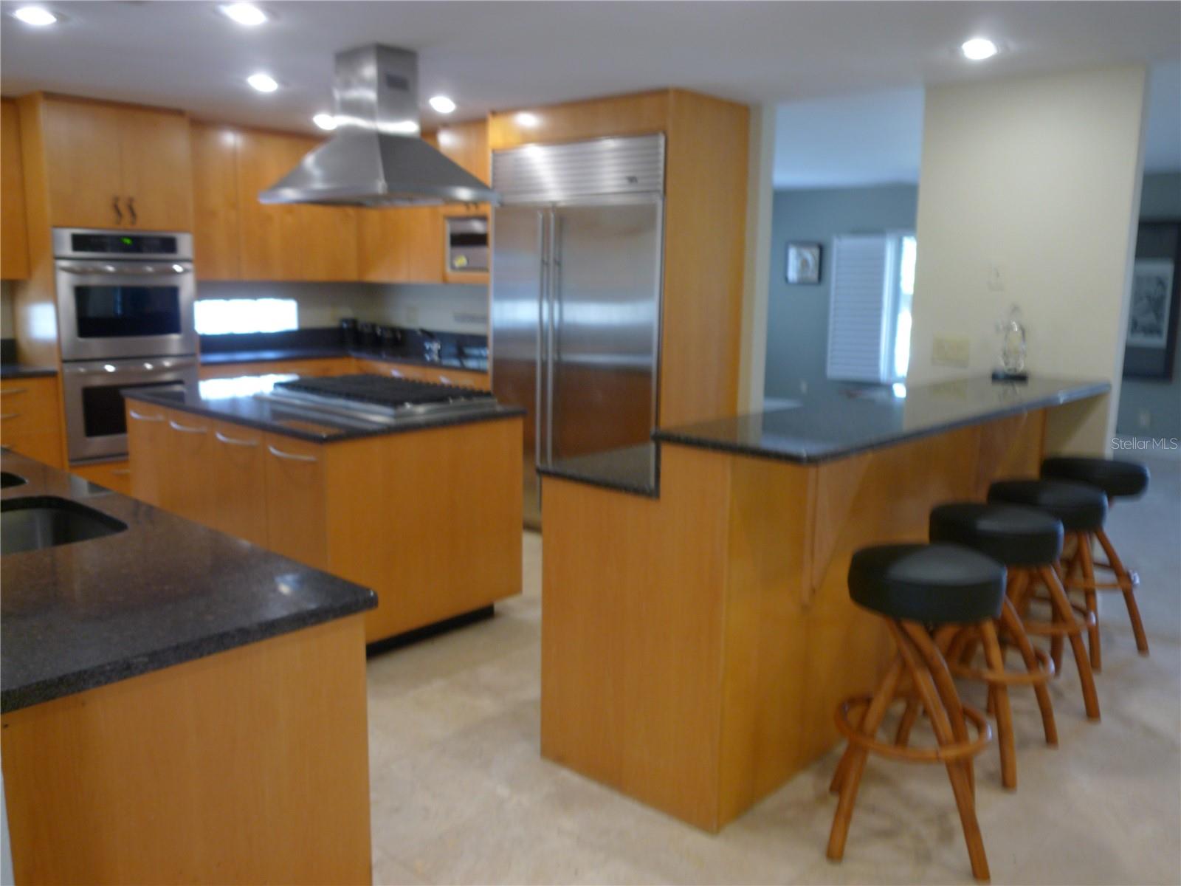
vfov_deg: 49.7
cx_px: 590
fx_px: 955
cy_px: 443
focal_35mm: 28
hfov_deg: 63.4
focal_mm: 6
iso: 100
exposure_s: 1/8
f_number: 2.8
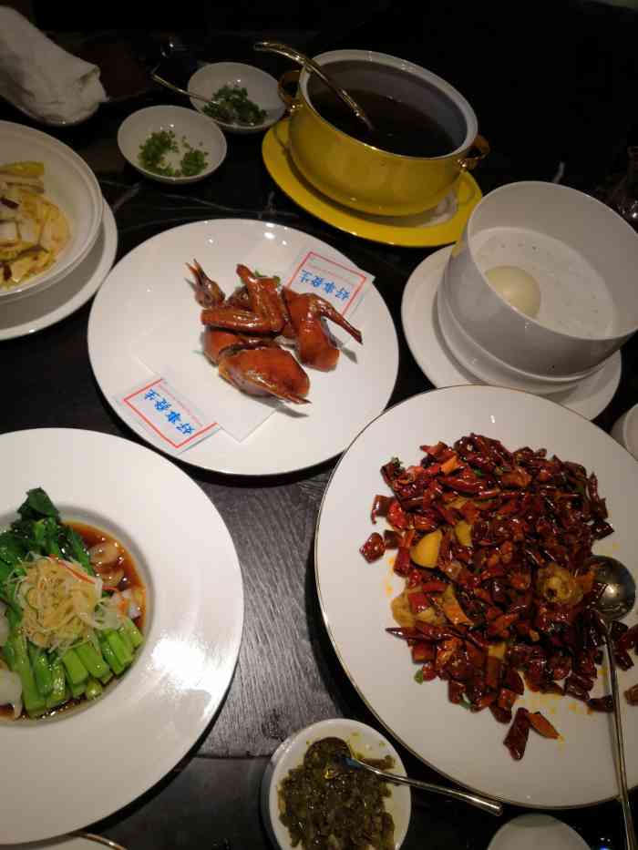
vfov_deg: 65.3
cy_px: 425
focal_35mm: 27
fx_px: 663
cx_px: 319
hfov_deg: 51.4
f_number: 1.8
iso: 100
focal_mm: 3.95
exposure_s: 1/100
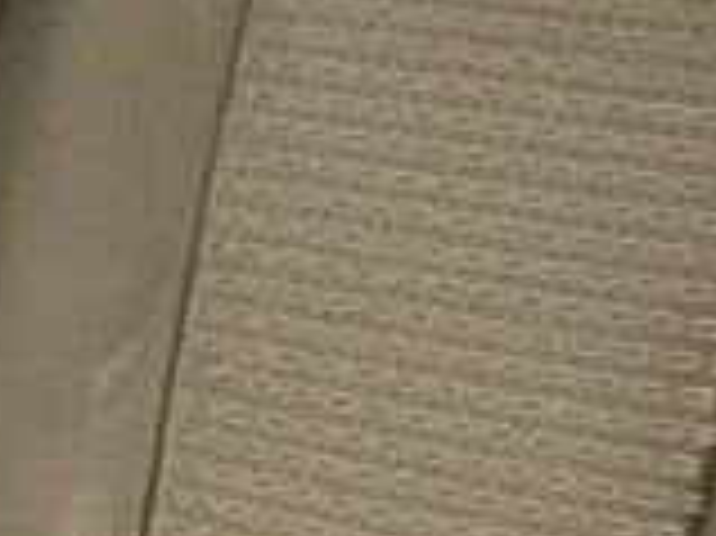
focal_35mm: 196
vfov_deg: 7.5
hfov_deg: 10.0
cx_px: 36
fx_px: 4051
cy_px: 468
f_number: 1.5
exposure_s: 1/33
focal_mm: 5.7
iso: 400
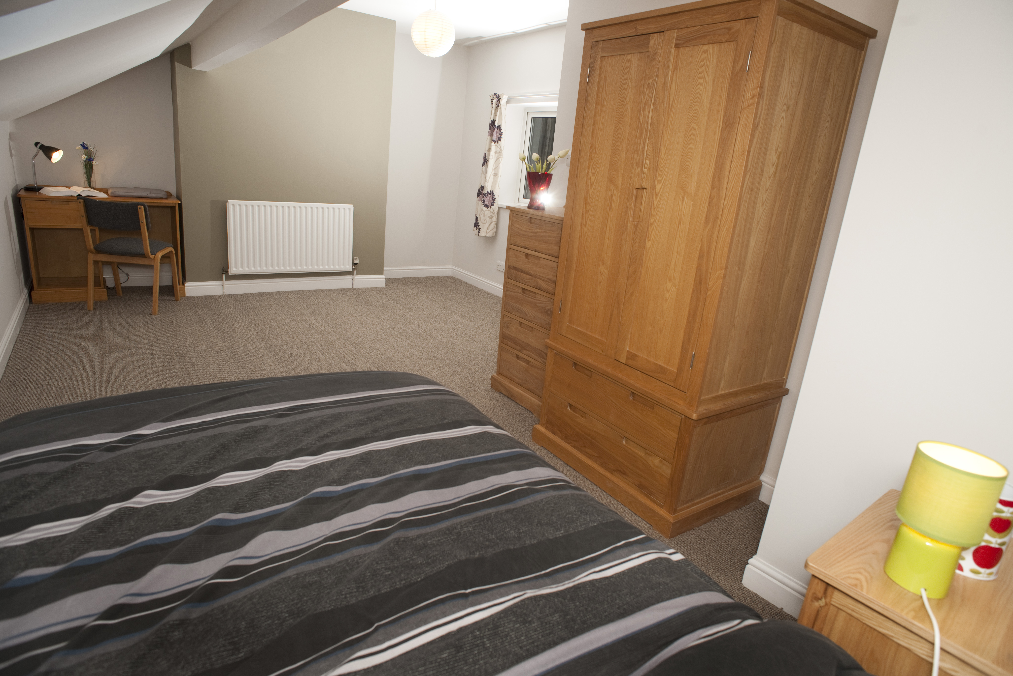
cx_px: 506
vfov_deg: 61.9
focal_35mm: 20
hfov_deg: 84.0
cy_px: 338
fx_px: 563
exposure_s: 1/80
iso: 200
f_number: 5.6
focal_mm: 20
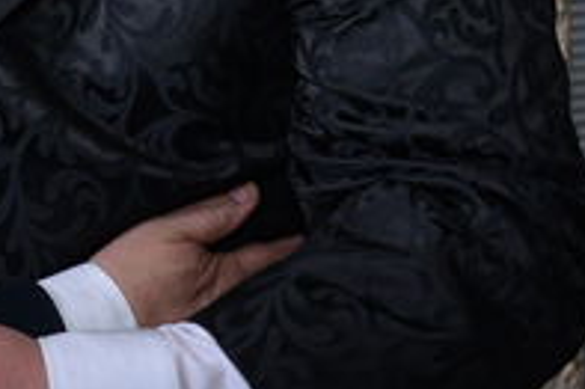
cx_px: -113
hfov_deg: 16.1
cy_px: -263
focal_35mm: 122
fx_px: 1981
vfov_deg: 10.7
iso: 800
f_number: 5.6
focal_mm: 30
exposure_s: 1/160
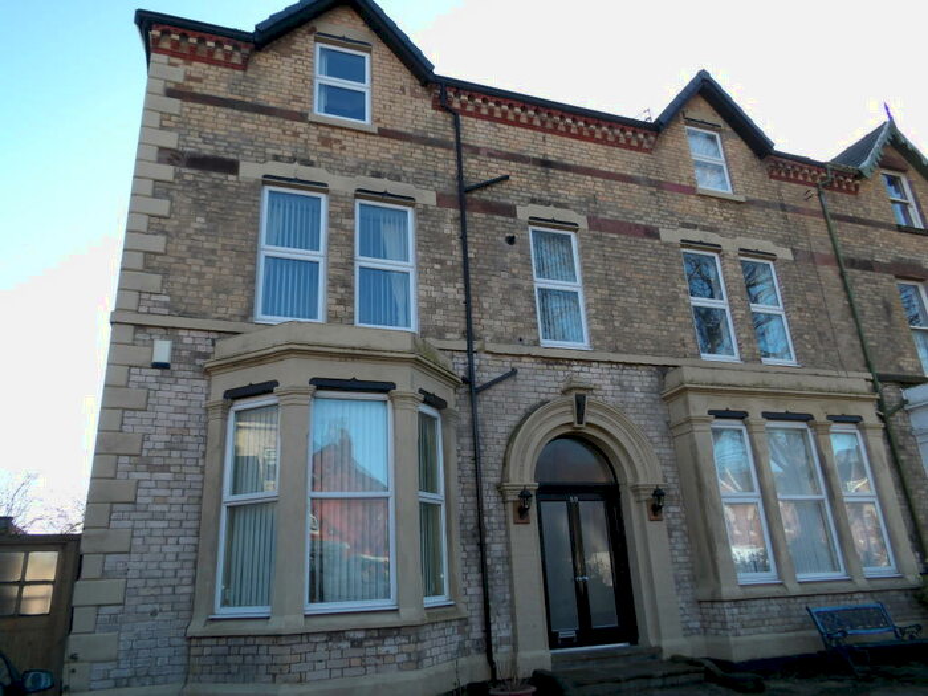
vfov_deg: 56.8
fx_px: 643
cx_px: 464
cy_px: 348
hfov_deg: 71.6
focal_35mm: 24
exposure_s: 1/146
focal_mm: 4.3
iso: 100
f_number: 4.1
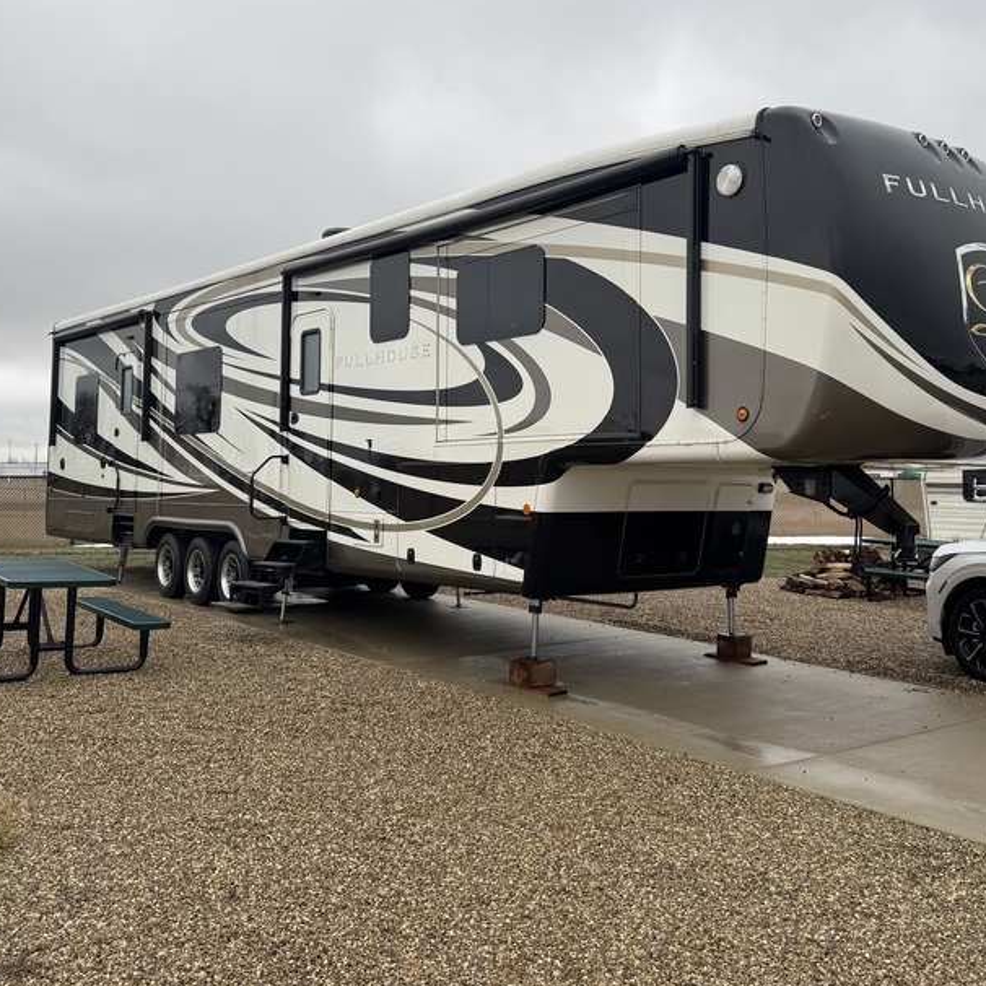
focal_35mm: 35
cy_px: 420
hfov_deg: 47.2
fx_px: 1128
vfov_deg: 47.1
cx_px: 530
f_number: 1.78
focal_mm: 6.76
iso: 80
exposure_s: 1/495
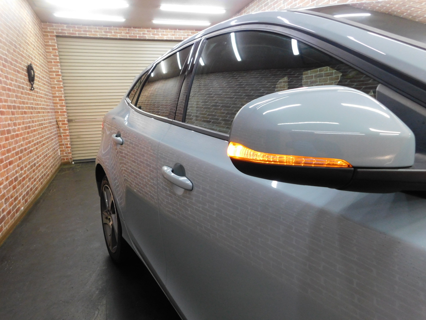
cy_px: 160
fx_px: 283
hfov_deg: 73.9
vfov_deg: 58.9
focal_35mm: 23
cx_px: 213
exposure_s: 1/30
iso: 360
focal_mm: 4
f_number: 3
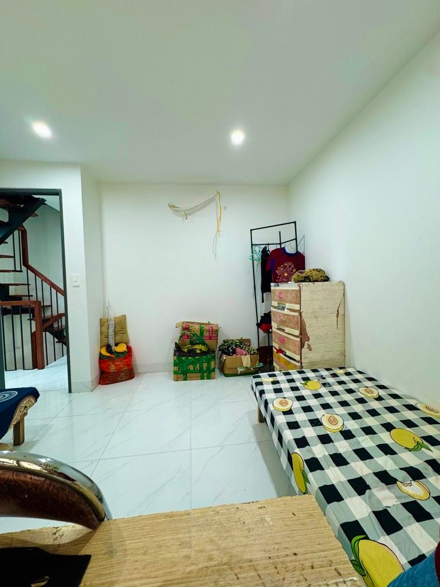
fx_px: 237
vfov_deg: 102.1
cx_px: 220
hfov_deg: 85.7
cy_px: 294
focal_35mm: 14
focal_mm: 2.22
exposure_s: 1/100
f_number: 2.2
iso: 160
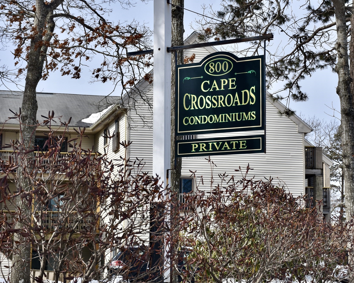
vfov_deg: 17.7
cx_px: 197
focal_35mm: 87
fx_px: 912
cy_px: 139
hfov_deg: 22.0
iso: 180
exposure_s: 1/500
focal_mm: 50
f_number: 8
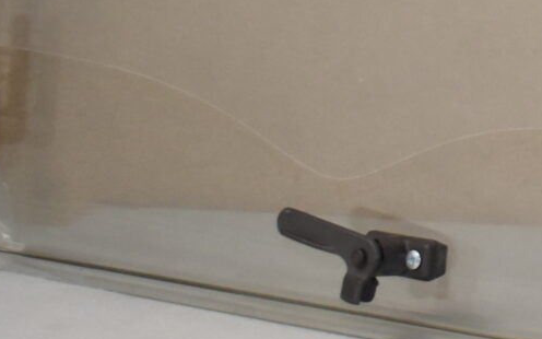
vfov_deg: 6.3
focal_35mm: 205
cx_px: 1162
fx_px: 3028
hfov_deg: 9.4
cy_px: -191
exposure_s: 1/200
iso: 640
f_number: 5
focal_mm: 26
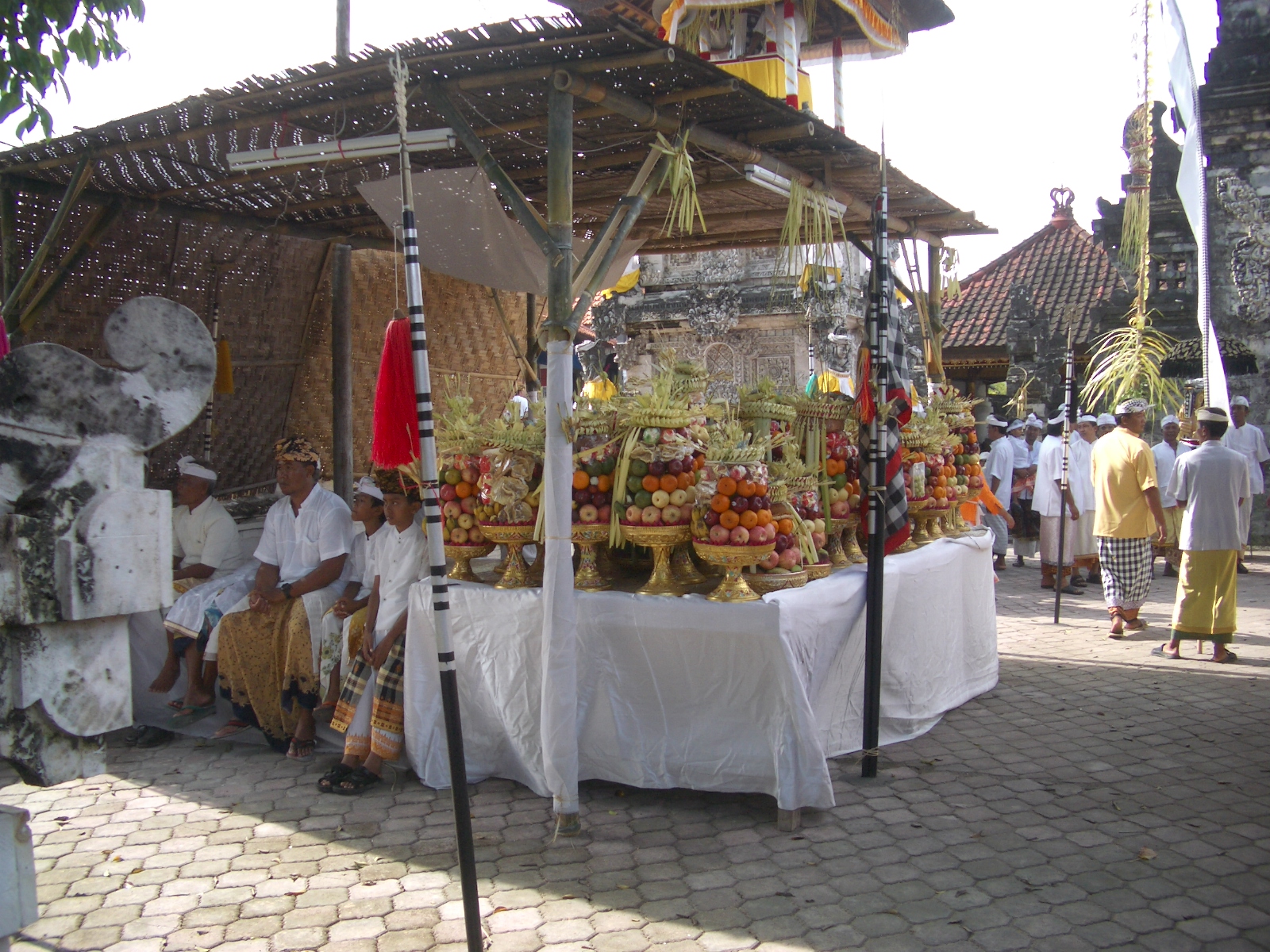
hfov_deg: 52.6
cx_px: 635
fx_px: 1284
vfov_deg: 40.7
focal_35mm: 35
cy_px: 476
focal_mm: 5.8
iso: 50
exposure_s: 1/400
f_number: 2.6
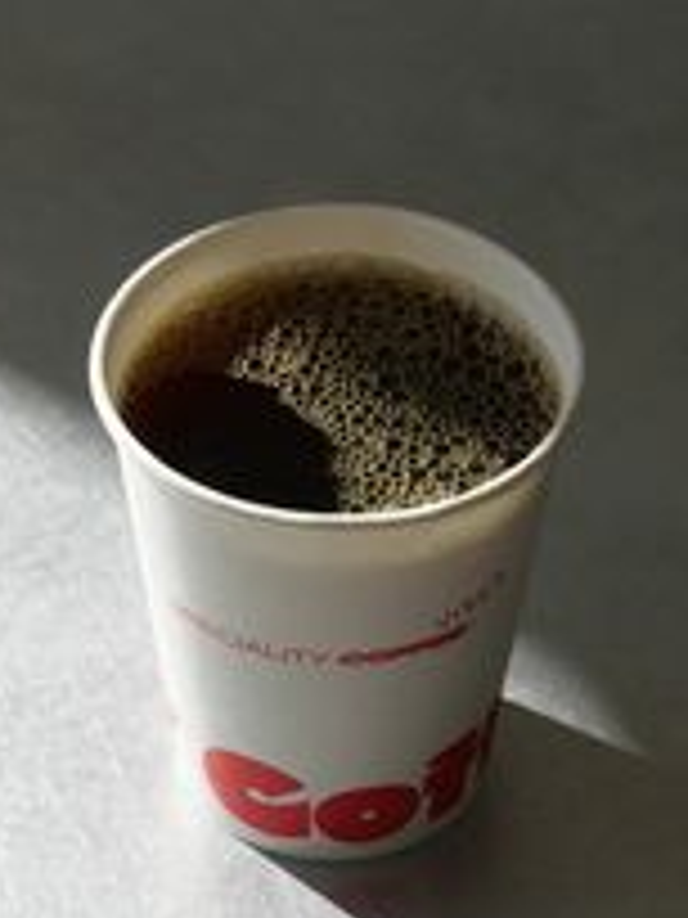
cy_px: 416
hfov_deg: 9.8
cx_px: 297
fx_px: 4002
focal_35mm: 151
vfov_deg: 13.1
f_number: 5.6
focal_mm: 32.6
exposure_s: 1/800
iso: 200
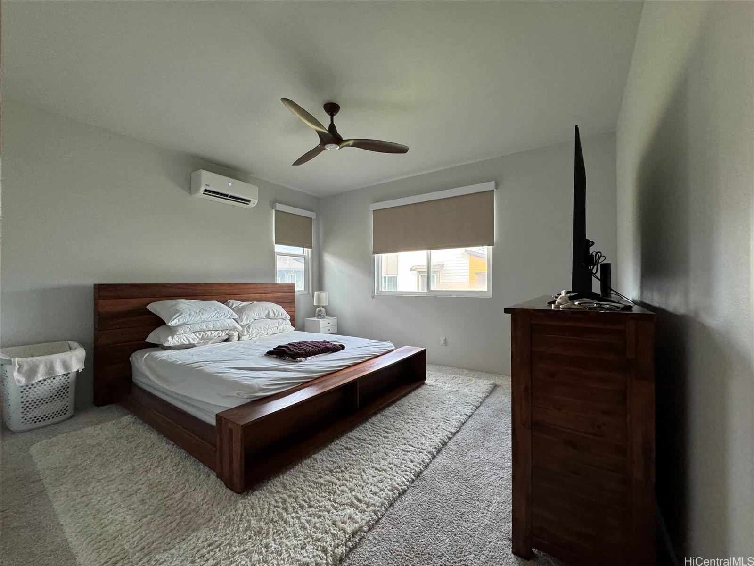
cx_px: 377
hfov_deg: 102.1
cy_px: 283
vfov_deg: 85.7
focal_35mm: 14
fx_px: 305
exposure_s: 1/120
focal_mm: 2.22
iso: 250
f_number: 2.2
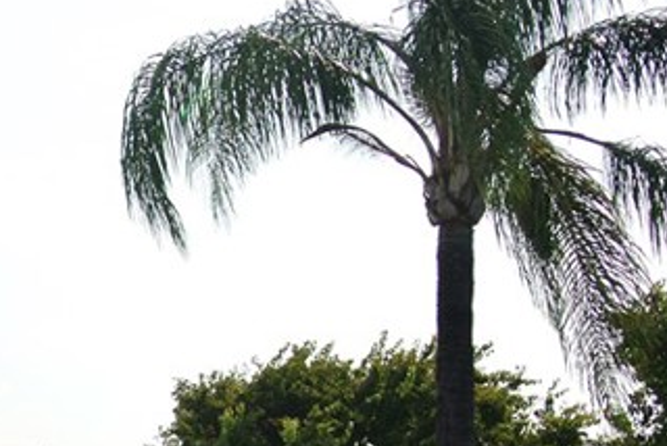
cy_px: 699
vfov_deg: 9.4
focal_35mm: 141
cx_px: -215
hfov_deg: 13.9
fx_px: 2615
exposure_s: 1/800
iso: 100
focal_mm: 16.3
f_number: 5
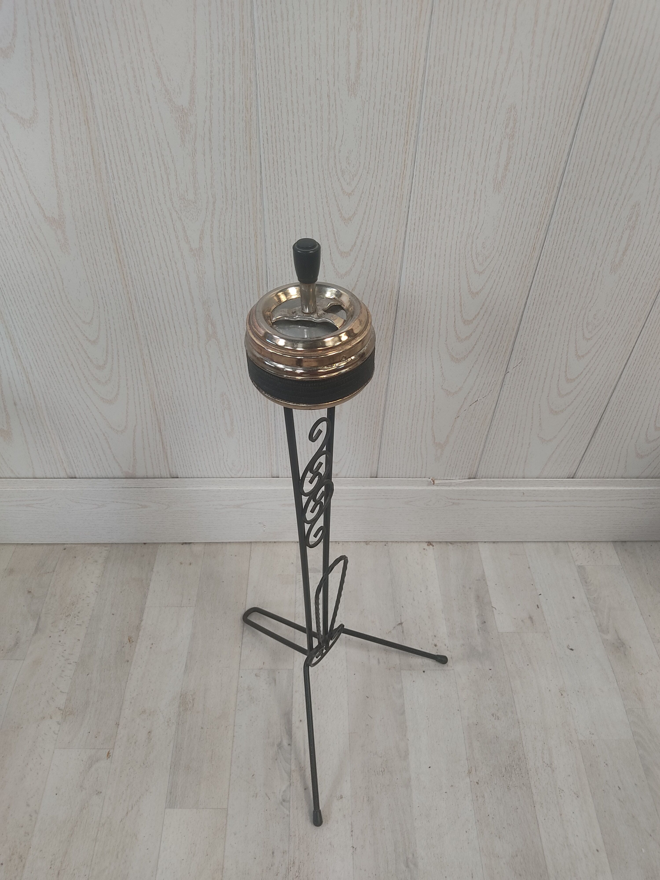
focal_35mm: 26
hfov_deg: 53.1
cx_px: 330
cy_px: 440
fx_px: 661
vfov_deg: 67.3
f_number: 1.79
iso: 204
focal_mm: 4.74
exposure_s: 1/50
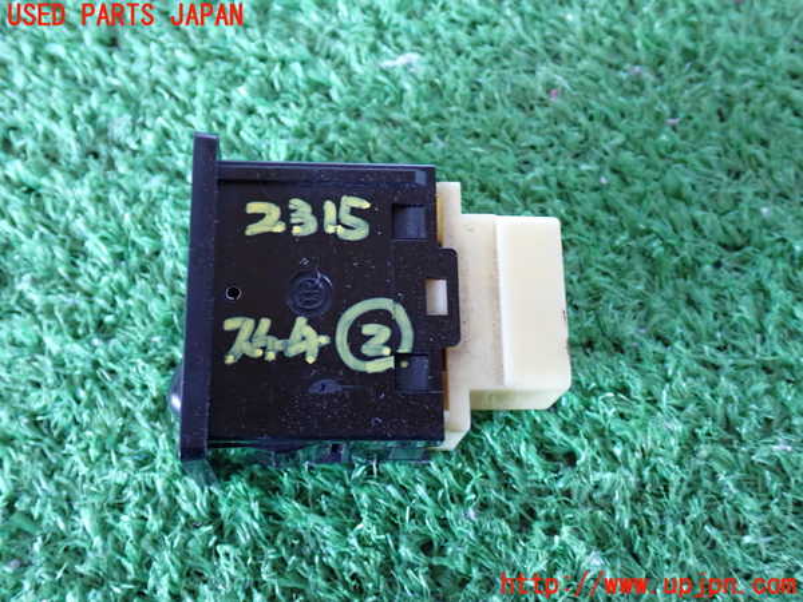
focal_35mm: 44
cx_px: 402
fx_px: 1021
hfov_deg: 42.9
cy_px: 301
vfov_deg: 32.9
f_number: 2.9
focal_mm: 7.84
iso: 800
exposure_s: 1/25
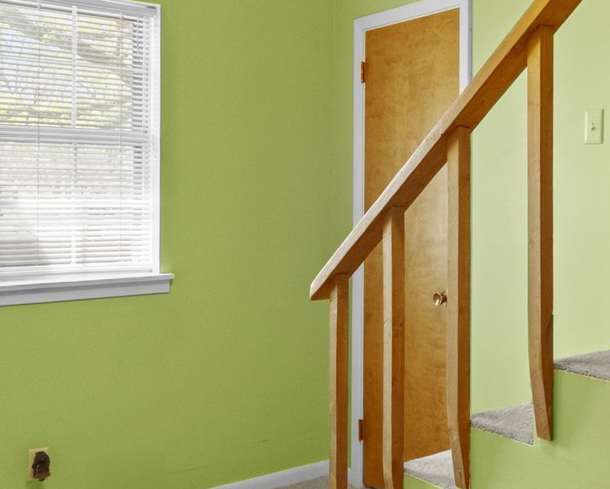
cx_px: 380
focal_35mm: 42
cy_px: 219
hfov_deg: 43.5
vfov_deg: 35.7
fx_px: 759
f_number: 7.1
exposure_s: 1/3
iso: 800
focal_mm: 10
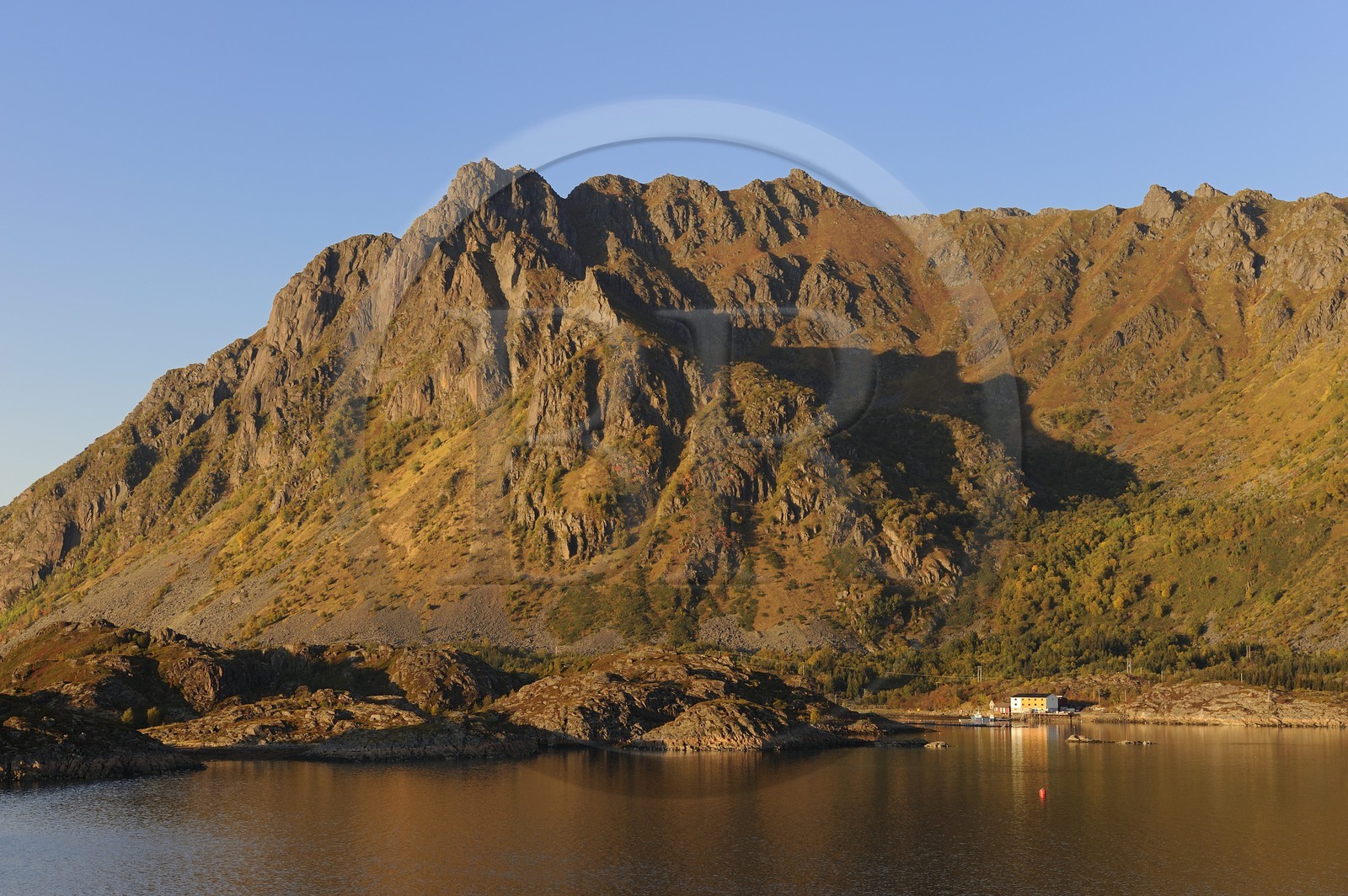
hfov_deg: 32.4
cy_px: 448
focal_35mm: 62
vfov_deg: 21.9
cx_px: 674
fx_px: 2320
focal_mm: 62
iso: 200
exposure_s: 1/160
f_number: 10
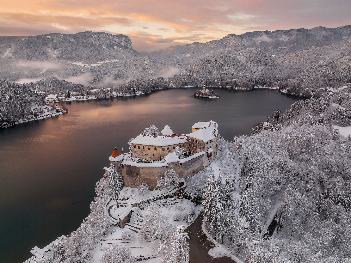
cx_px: 176
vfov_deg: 56.8
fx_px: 243
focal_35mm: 24
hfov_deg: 71.6
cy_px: 132
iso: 200
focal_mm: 12.29
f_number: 3.2
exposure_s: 1/200
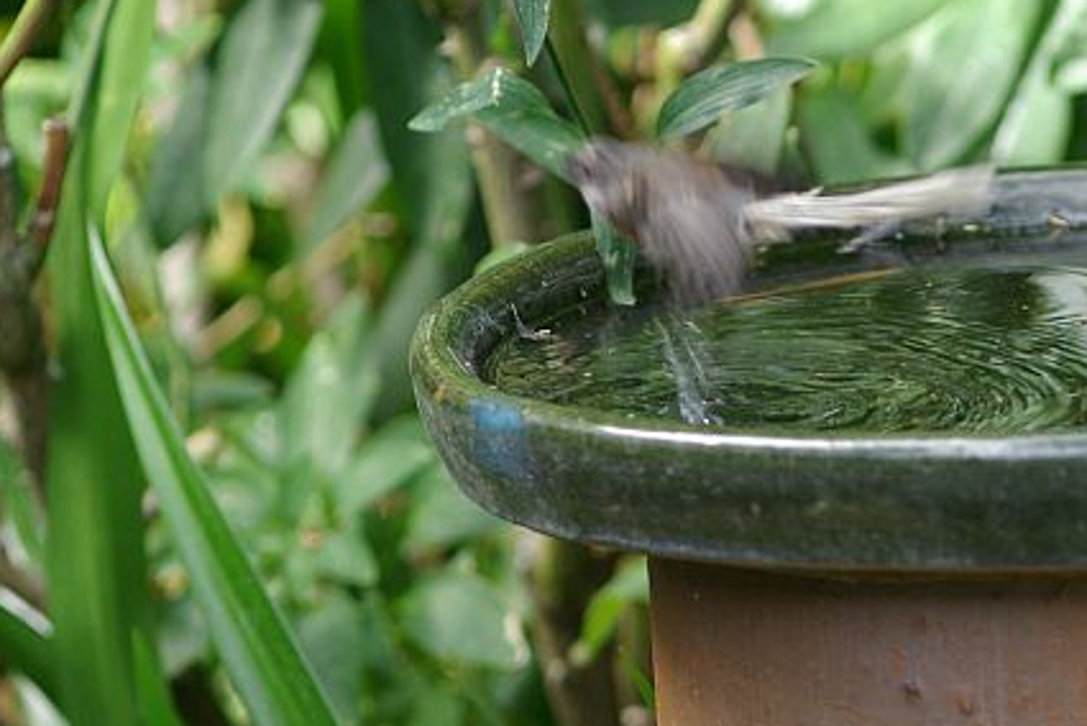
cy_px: 419
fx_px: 12811
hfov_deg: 4.9
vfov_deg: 3.2
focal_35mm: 424
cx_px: 752
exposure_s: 1/180
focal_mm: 200
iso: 400
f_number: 4
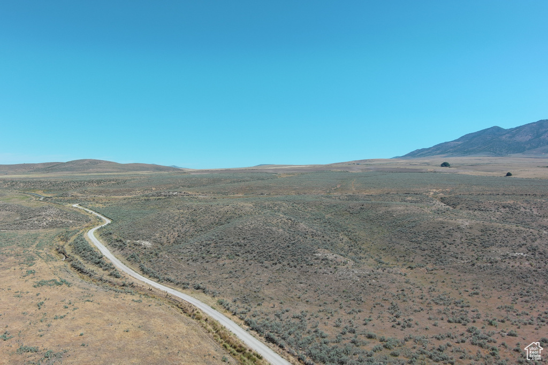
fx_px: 441
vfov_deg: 45.0
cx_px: 274
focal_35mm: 29
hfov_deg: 63.7
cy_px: 182
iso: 101
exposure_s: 1/1511
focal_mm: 10.57
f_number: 2.8
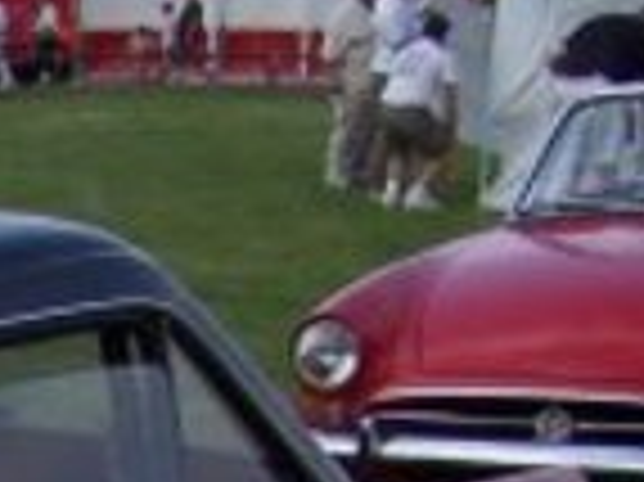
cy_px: 969
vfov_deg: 8.3
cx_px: -621
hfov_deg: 10.7
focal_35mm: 170
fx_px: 3160
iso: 100
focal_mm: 6.3
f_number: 4
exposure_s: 1/750
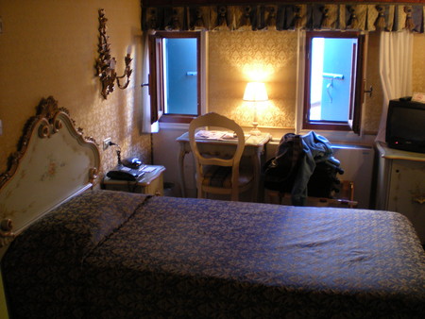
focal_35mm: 38
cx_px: 212
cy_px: 160
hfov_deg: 49.0
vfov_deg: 37.8
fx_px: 467
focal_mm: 6.3
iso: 236
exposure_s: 1/8
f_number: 3.1
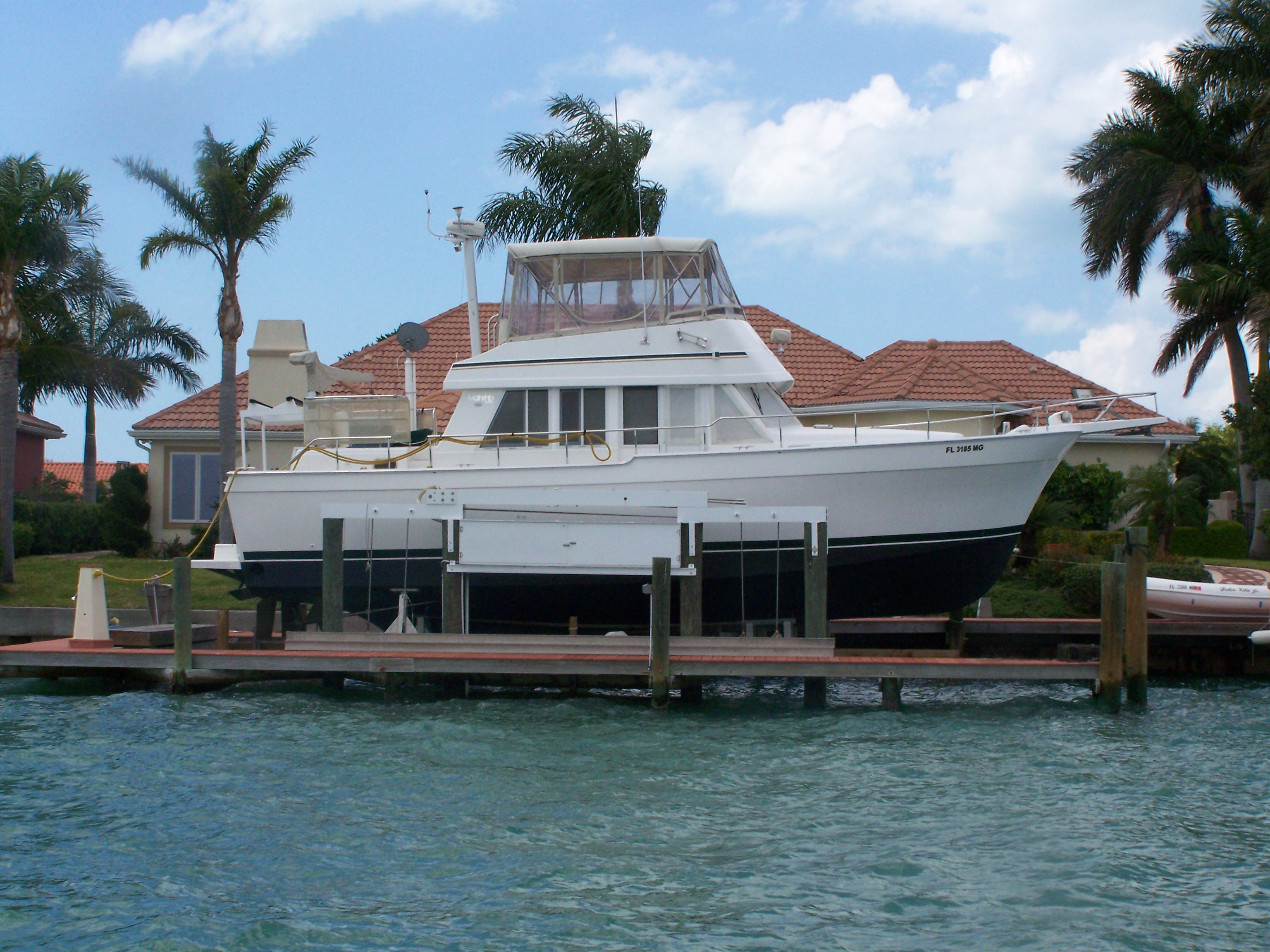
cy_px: 476
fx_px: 2458
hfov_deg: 29.0
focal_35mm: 67
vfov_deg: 21.9
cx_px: 635
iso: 160
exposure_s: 1/640
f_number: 6.3
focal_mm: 11.1
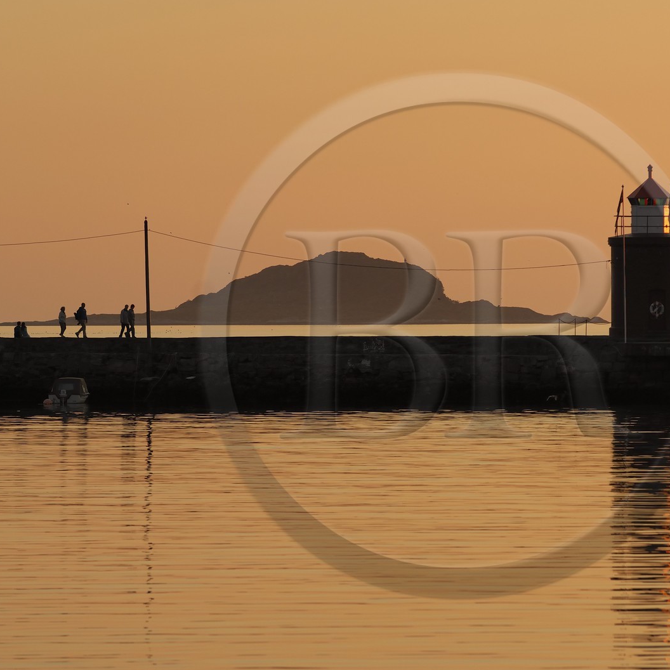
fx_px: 5912
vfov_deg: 6.5
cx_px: 459
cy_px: 336
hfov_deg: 6.5
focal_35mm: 270
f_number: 4.2
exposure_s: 1/200
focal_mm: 140
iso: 100
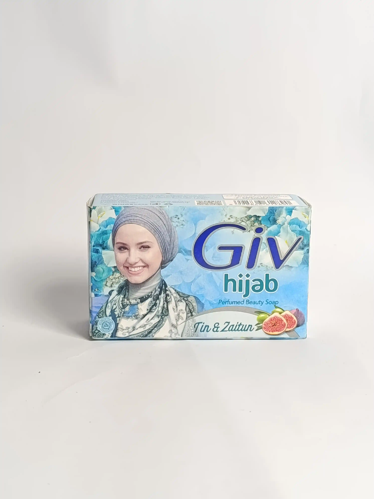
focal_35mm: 56
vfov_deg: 34.3
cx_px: 187
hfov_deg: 26.1
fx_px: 807
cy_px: 250
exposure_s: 1/100
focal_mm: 5.24
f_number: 1.7
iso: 172
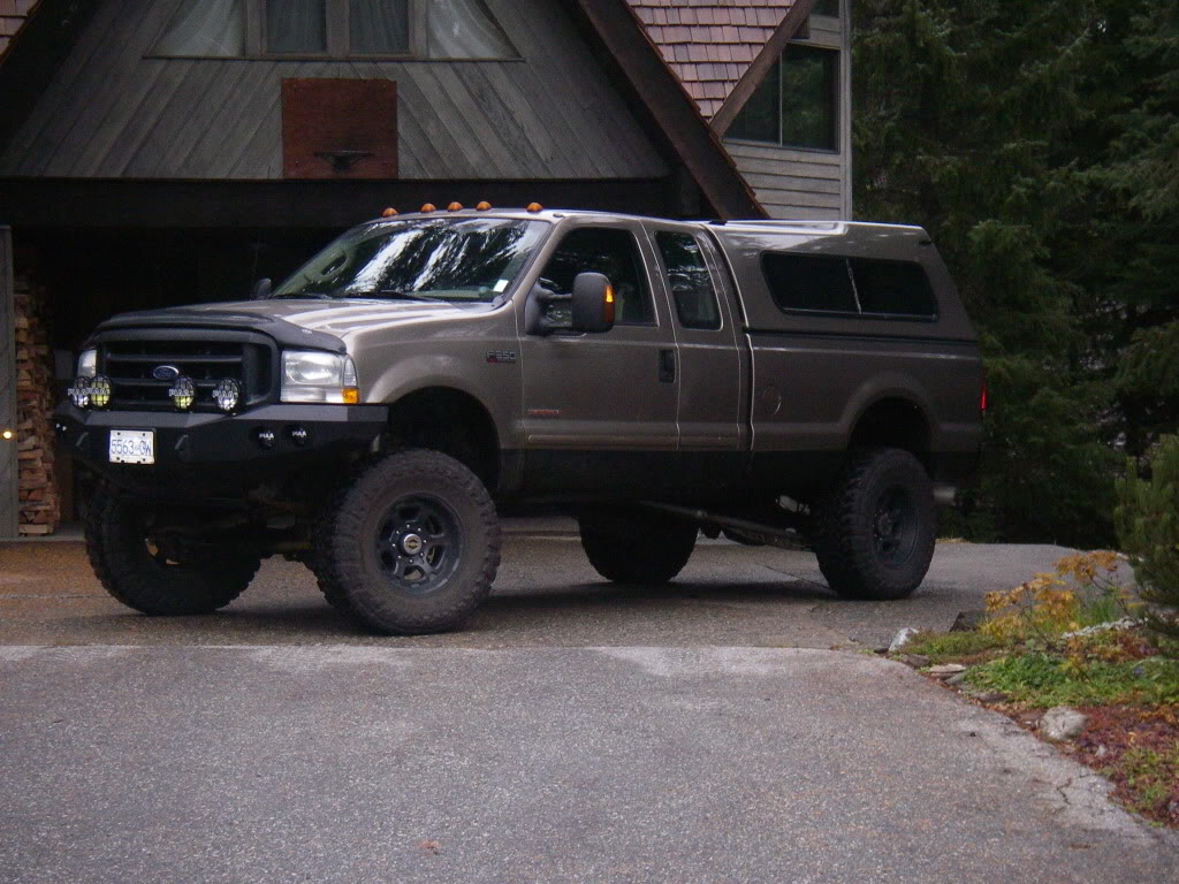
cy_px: 442
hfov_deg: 23.6
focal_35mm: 83
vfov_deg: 17.8
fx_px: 2827
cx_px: 590
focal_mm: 13.8
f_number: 3.9
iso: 320
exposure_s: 1/80
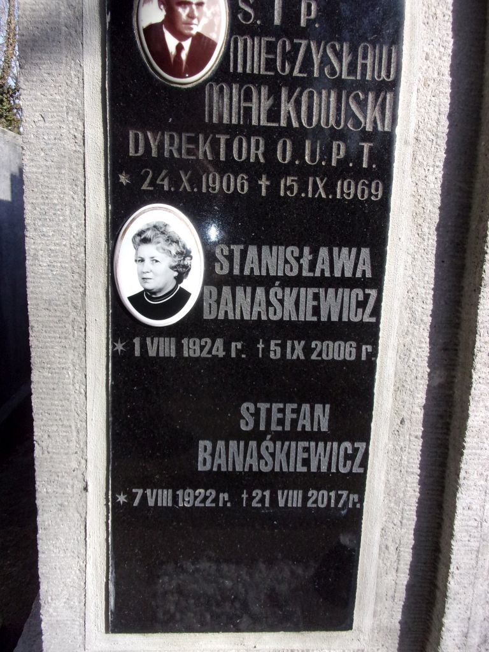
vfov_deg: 63.4
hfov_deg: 49.7
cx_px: 244
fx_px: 527
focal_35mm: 28
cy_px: 326
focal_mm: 5.1
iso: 200
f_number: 10.8
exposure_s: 1/100
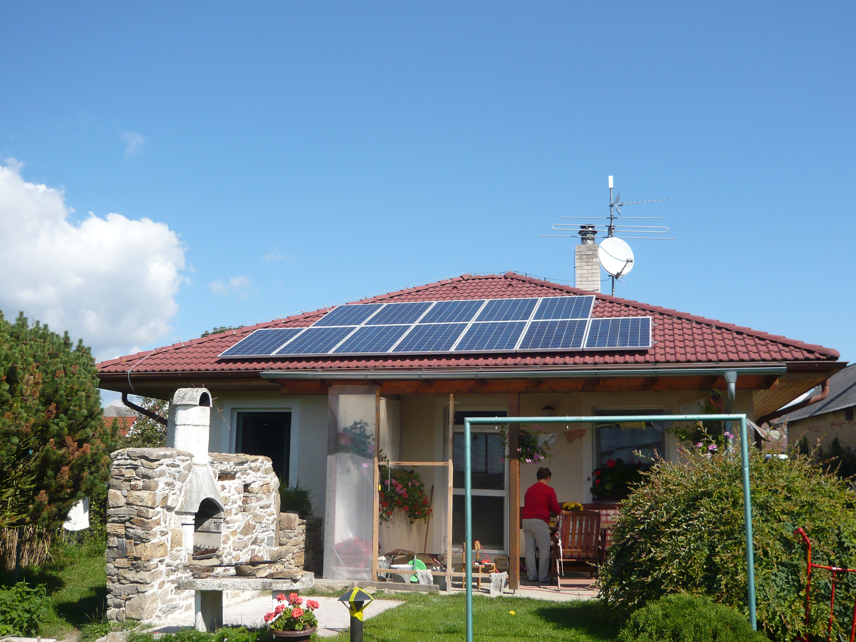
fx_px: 841
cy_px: 321
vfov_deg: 41.8
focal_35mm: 34
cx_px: 428
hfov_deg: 54.0
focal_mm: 5.5
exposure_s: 1/125
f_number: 9
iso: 100
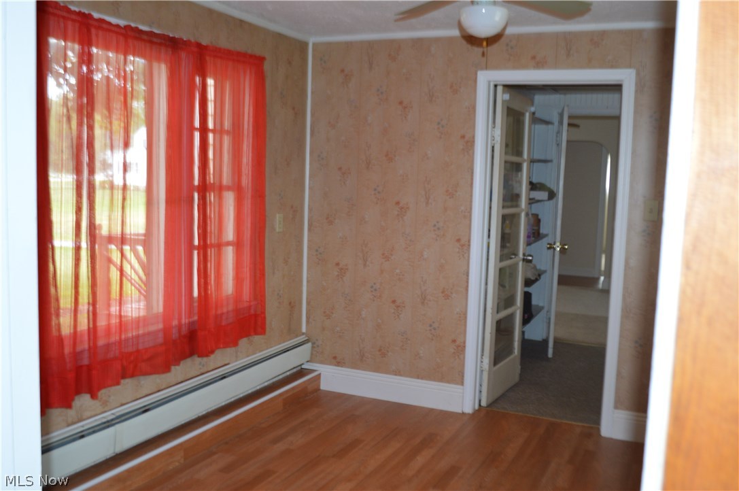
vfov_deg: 36.8
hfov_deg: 53.2
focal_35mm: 36
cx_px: 370
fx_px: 738
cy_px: 246
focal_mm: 24
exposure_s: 1/80
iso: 400
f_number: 4
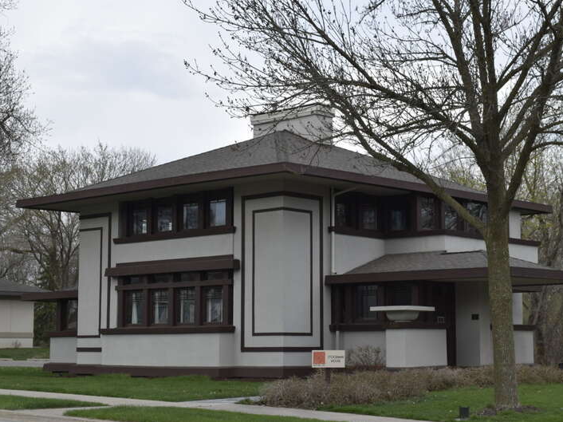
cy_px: 212
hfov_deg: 26.5
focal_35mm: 74
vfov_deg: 20.0
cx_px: 317
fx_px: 1196
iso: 200
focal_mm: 45
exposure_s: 1/250
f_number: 8
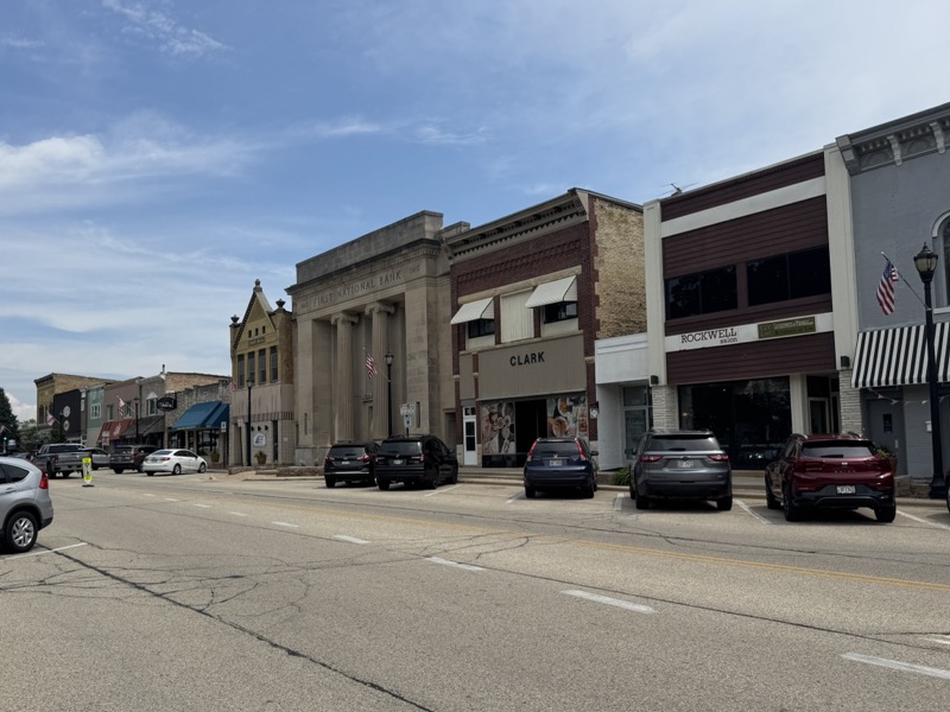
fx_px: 823
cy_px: 398
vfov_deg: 46.7
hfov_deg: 59.7
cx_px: 411
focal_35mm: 30
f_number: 1.78
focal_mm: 6.76
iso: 80
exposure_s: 1/6410
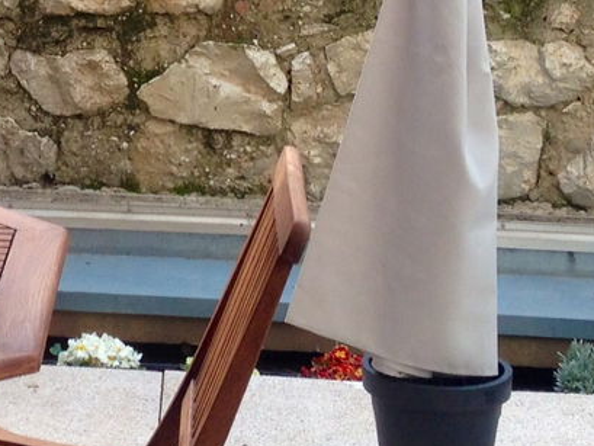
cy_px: -46
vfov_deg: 11.3
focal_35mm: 129
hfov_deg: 14.7
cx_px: -135
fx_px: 2214
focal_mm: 4.12
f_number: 2.4
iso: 50
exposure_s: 1/324
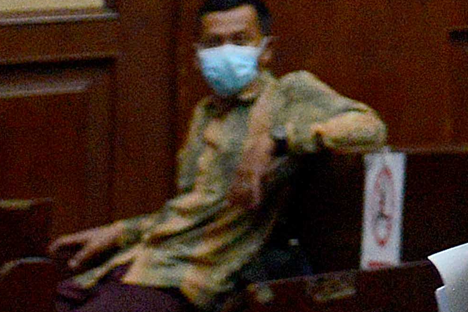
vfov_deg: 12.1
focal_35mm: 103
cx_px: 1042
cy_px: -273
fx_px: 1339
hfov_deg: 14.7
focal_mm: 17
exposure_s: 1/125
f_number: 2.8
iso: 3200
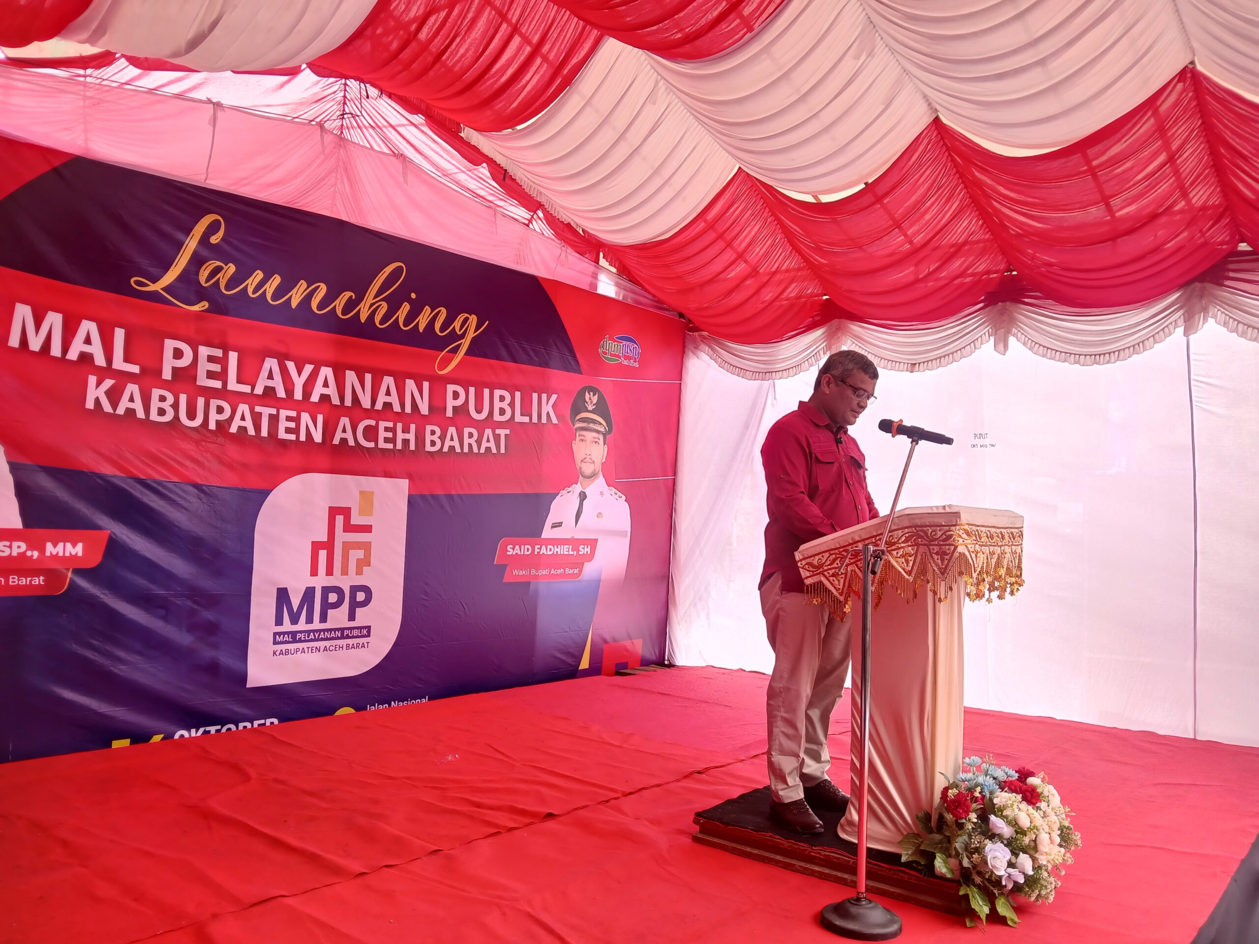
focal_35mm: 26
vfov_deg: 53.1
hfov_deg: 67.3
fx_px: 946
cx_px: 630
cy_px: 472
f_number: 1.8
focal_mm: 3.98
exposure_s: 1/100
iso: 40
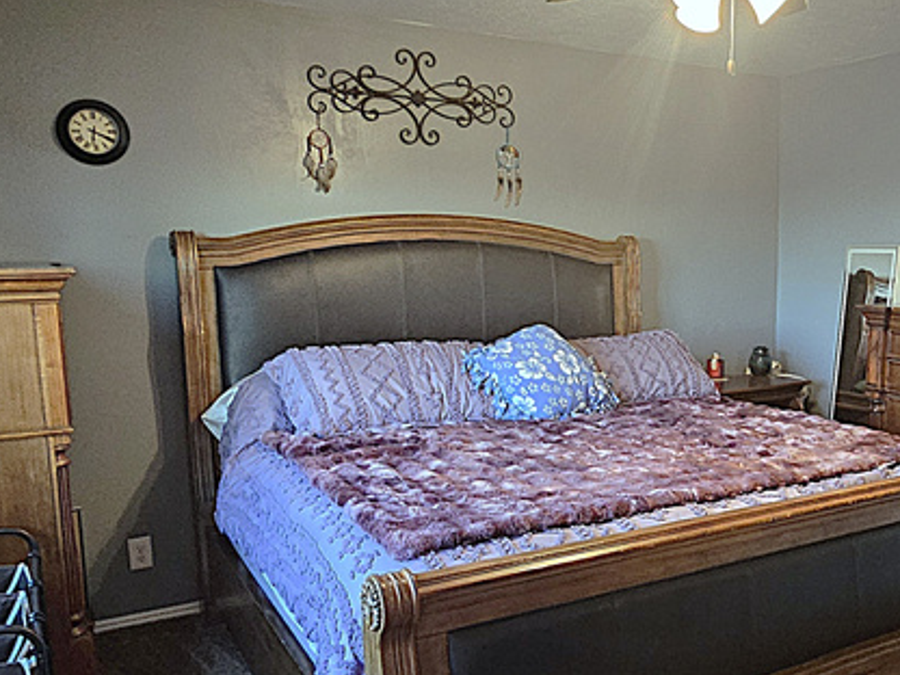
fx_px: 832
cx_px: 645
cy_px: 387
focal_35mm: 32
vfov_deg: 44.0
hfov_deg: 54.8
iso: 640
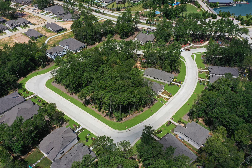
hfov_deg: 65.5
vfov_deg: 46.4
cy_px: 84
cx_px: 126
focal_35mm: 28
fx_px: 196
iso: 100
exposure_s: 1/200
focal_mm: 10.26
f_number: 11
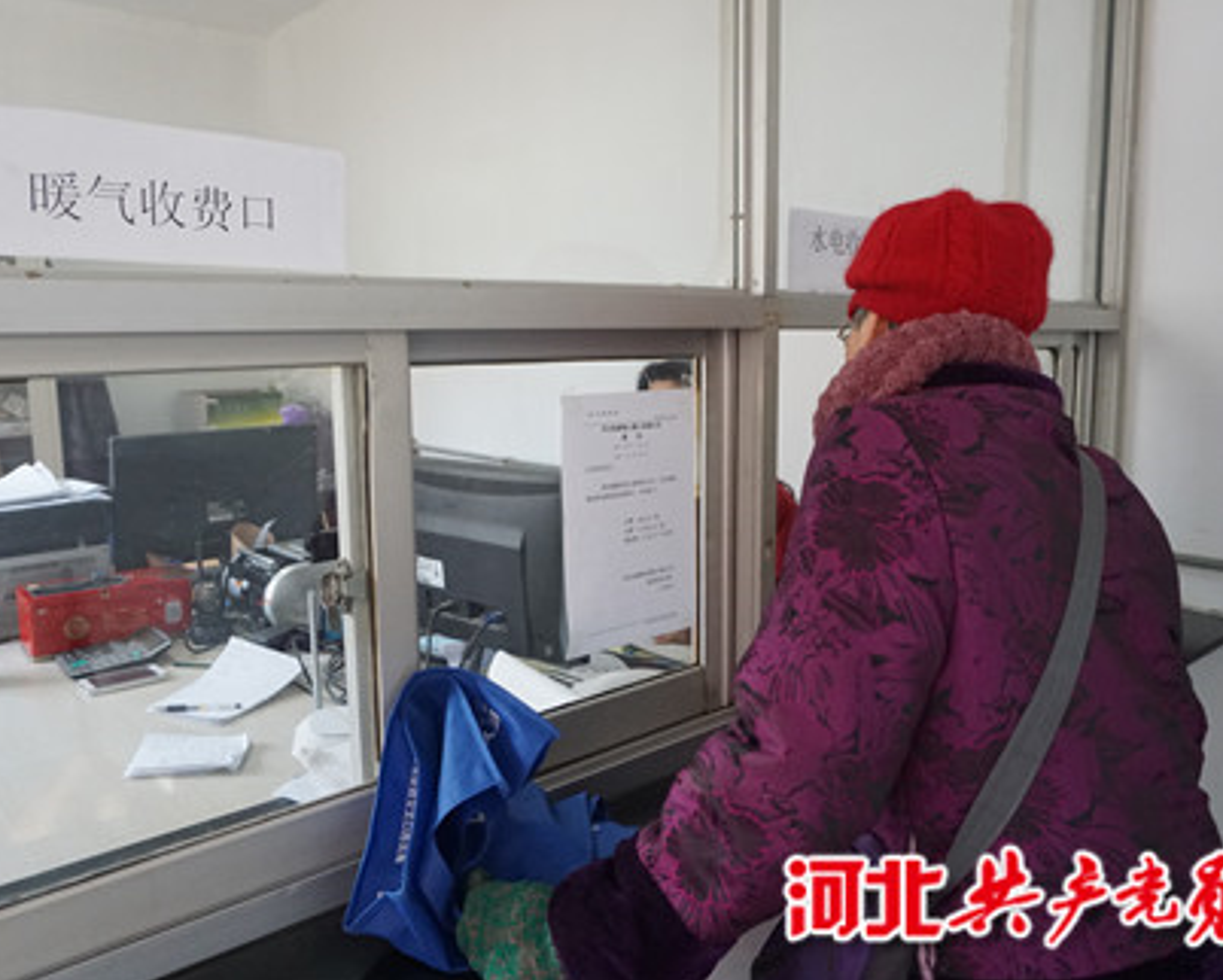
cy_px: 479
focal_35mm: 28
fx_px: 1014
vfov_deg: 51.6
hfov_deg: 62.2
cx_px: 590
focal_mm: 16
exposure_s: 1/160
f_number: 4
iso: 1600
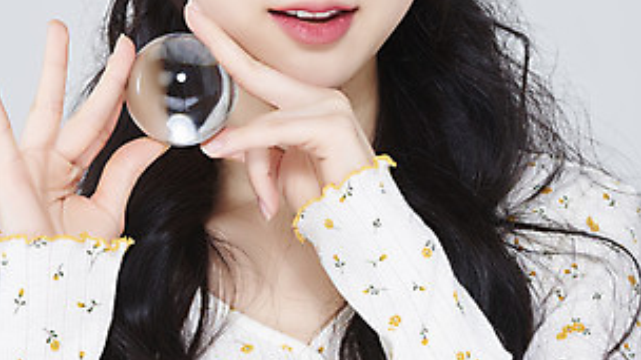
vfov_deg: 5.6
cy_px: 44
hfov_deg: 9.9
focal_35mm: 217
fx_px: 3688
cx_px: 138
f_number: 11
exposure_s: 1/125
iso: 64
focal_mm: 105
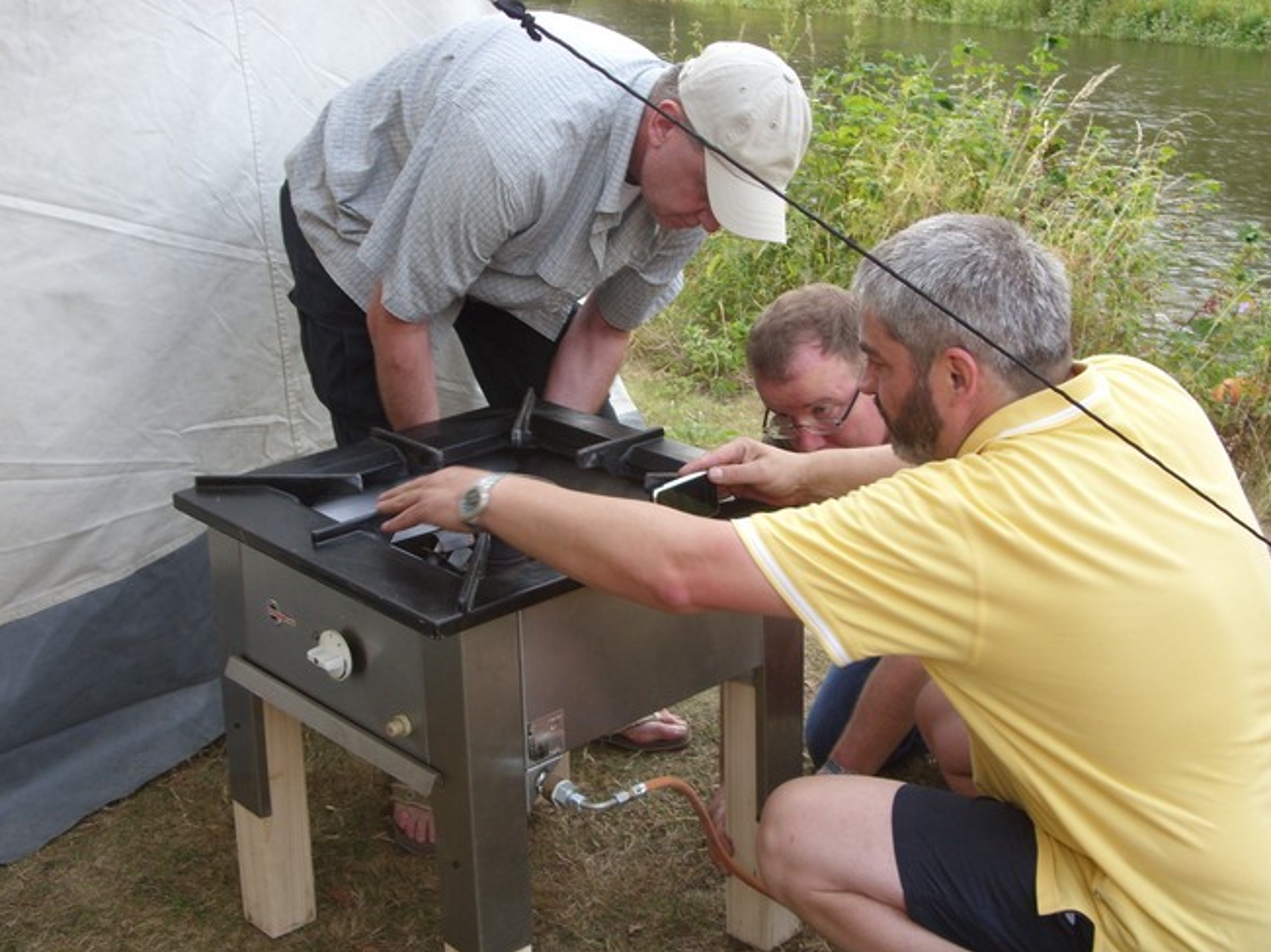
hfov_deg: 36.2
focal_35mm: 53
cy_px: 488
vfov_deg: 27.5
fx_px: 1946
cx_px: 615
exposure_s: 1/76
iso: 50
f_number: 2.9
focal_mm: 7.6
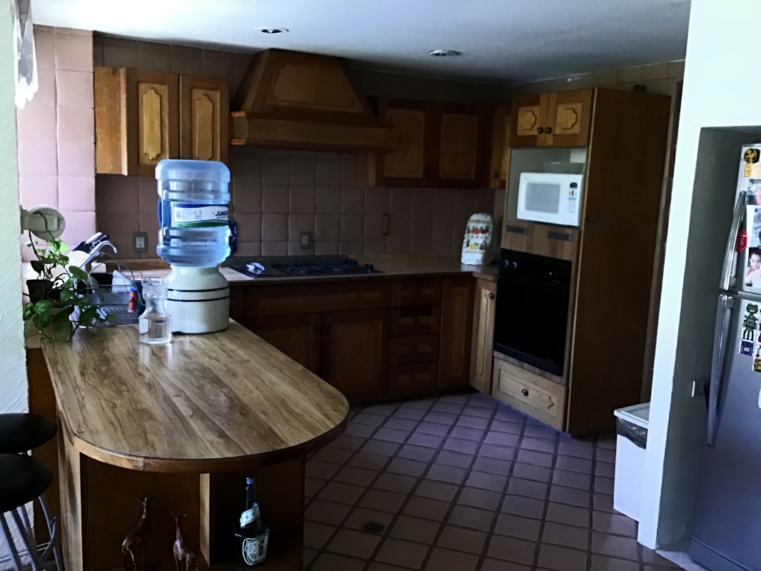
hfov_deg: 58.3
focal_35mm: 31
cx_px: 380
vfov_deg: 45.5
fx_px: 682
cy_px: 286
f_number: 2.4
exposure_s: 1/30
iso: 160
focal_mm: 3.3
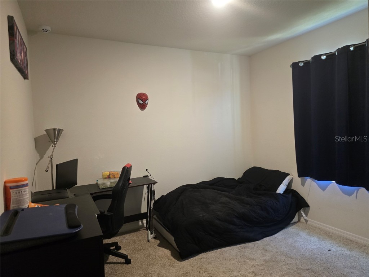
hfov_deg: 73.9
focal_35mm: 23
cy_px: 138
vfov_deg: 58.9
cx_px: 184
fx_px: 245
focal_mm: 6.3
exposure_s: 1/120
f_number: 1.7
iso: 1000
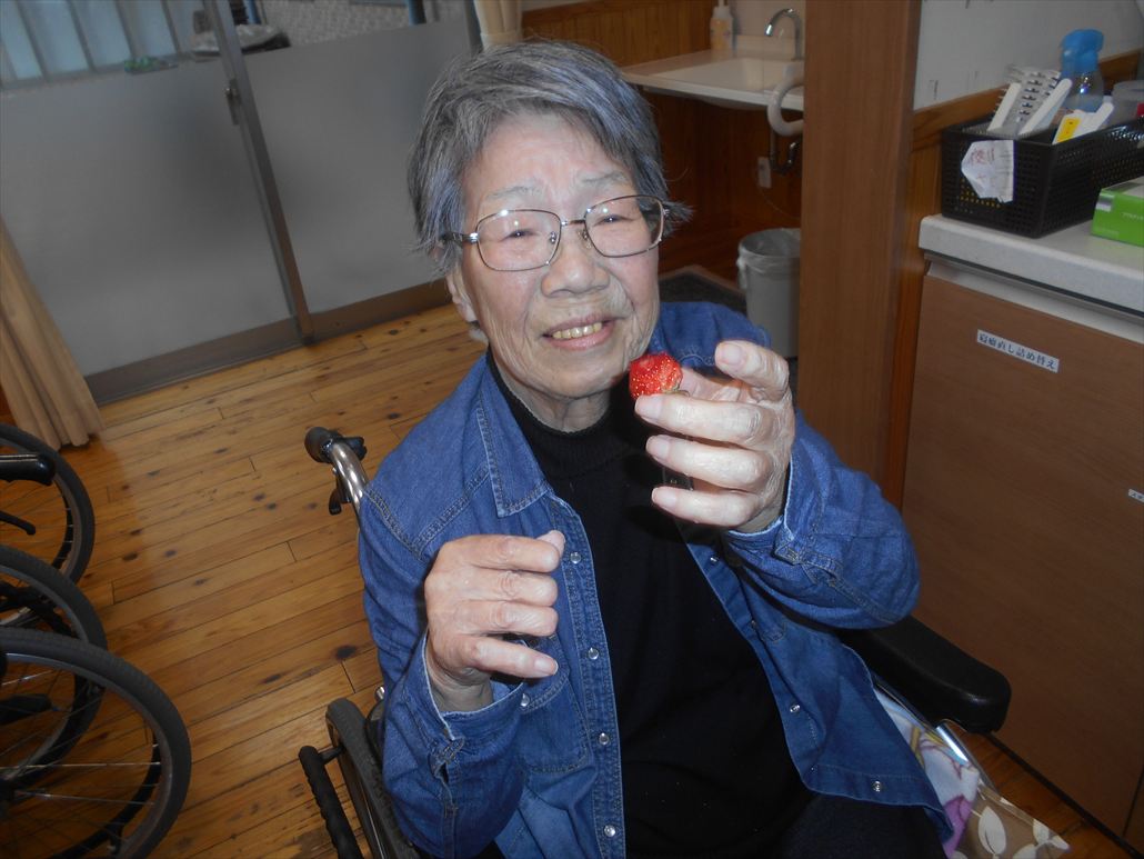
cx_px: 572
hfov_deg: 67.3
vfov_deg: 53.1
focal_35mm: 26
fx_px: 859
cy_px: 430
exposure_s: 1/25
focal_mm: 4.6
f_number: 3.2
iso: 80
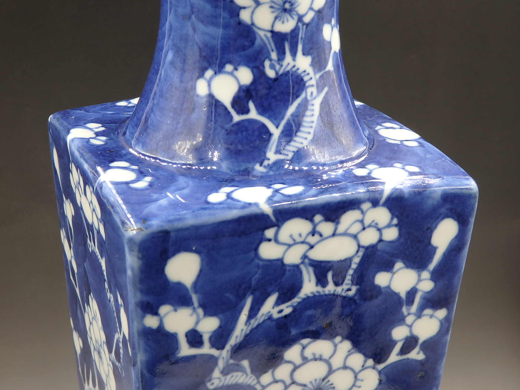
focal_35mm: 66
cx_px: 260
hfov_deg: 29.4
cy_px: 195
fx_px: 991
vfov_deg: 22.3
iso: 125
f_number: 4.4
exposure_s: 1/60
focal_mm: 11.9
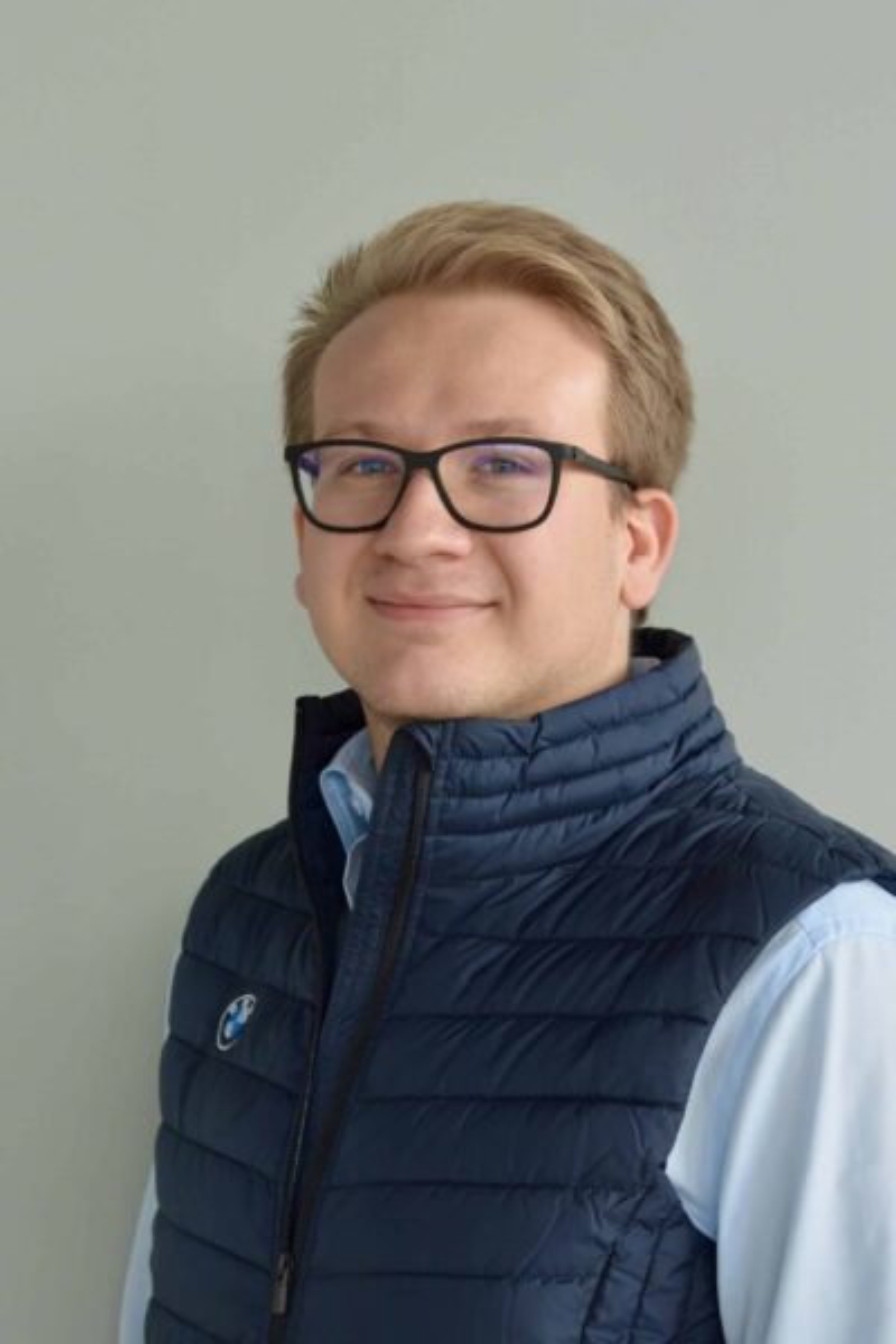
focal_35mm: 75
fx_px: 2800
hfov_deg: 18.2
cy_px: 672
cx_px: 448
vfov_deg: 27.0
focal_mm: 50
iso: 560
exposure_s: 1/30
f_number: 5
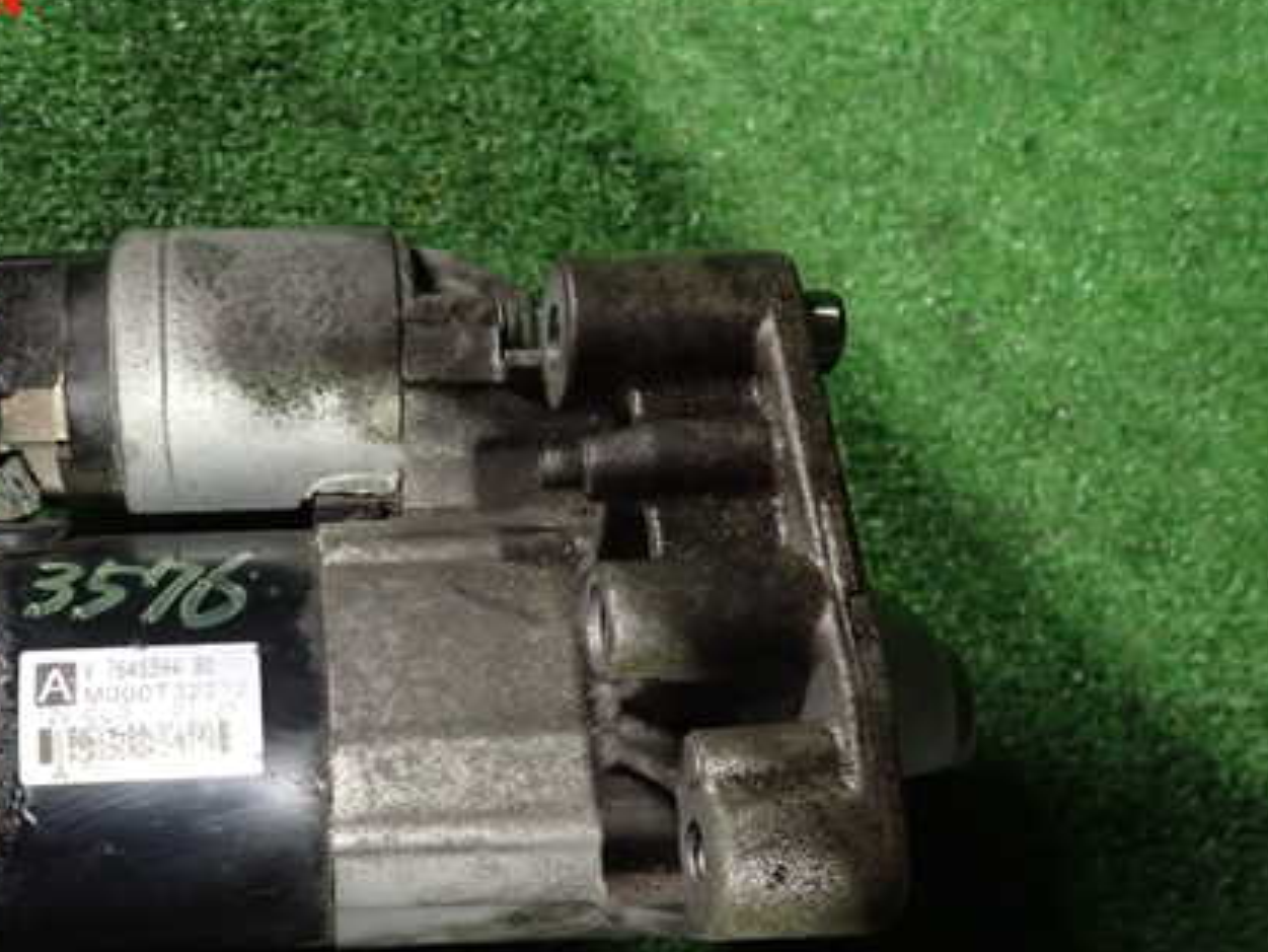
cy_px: 642
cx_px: 380
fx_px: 1319
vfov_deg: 39.2
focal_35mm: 36
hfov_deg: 50.0
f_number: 2
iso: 640
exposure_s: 1/30
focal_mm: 4.5
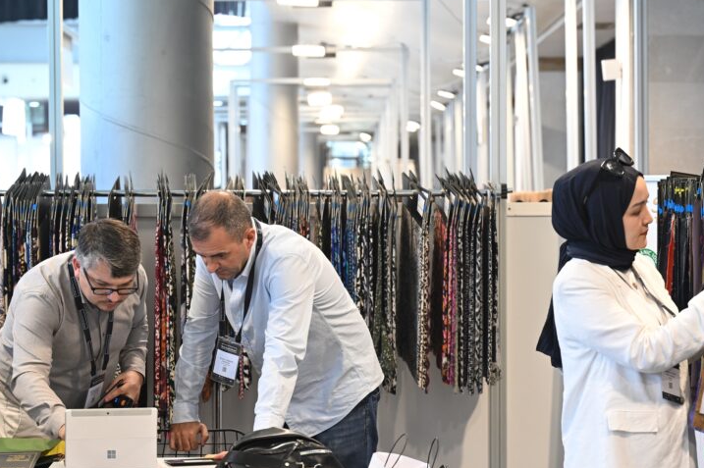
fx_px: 1954
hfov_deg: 20.4
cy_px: 287
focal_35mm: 100
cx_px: 395
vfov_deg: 13.7
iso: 500
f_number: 4
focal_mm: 70
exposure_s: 1/60
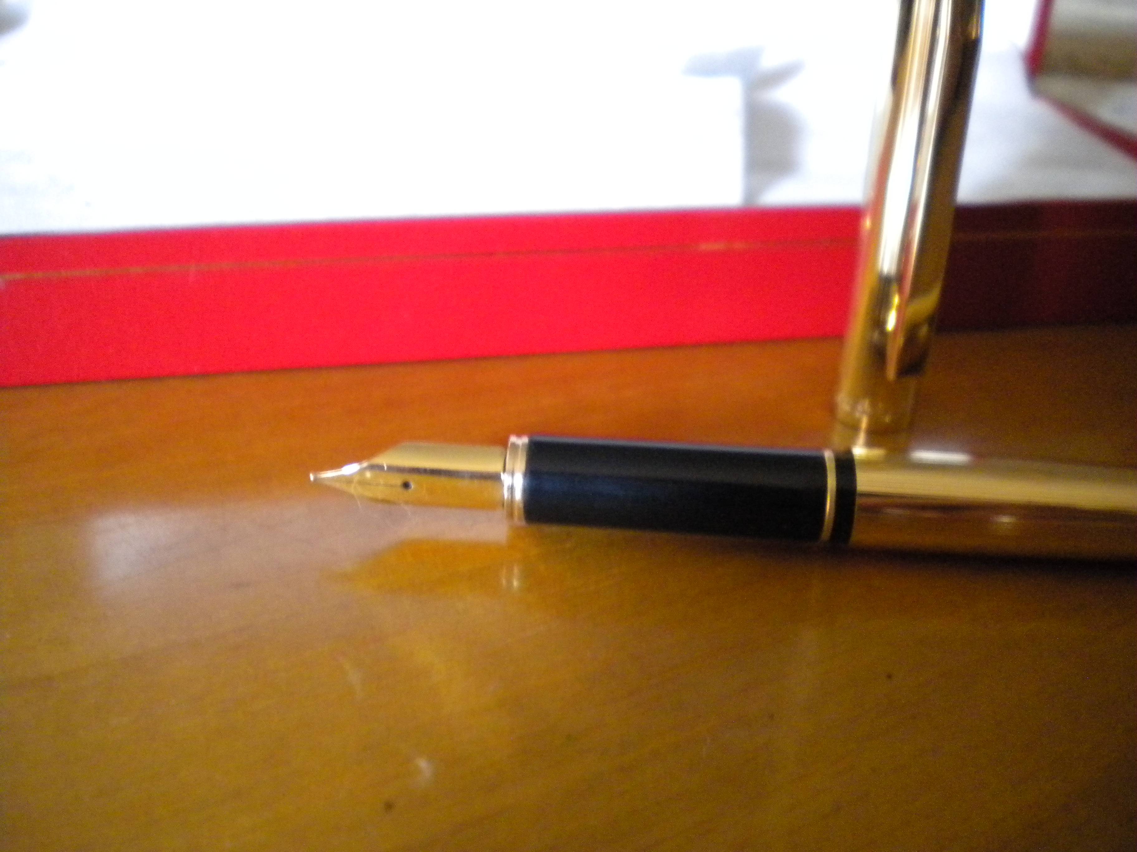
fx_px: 1150
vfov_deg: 40.7
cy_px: 426
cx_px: 568
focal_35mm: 35
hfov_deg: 52.6
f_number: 3.1
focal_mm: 6.3
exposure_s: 1/7
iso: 800
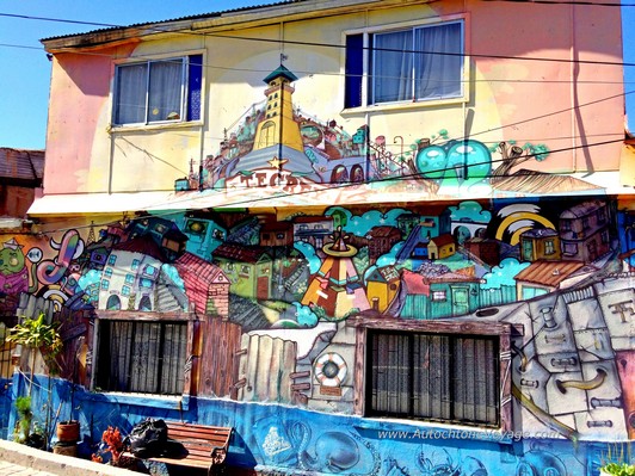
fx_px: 532
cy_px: 238
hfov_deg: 61.7
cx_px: 318
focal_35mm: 29
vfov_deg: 48.2
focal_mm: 4.15
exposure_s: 1/1709
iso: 32
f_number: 2.2
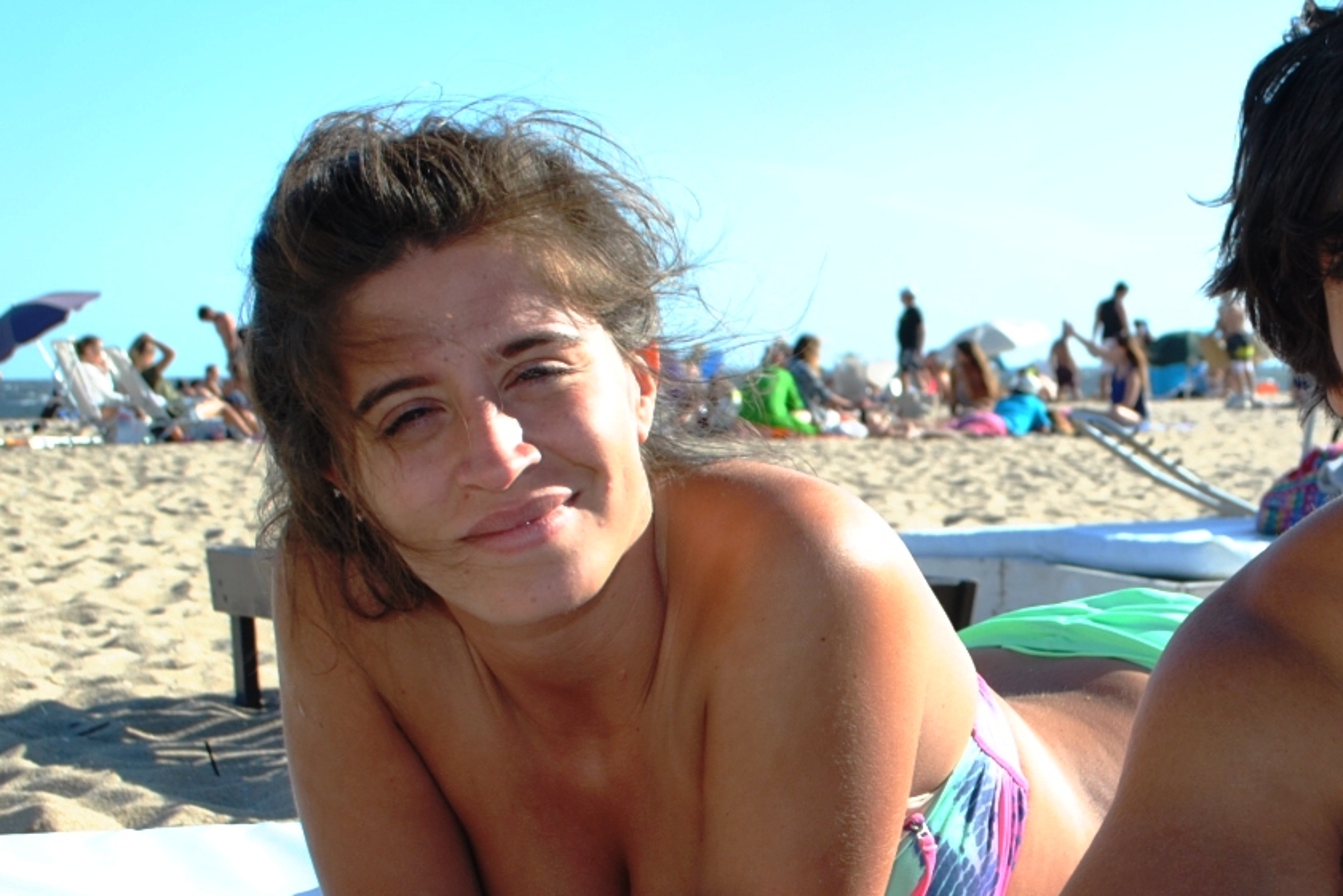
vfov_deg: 16.4
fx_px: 3097
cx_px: 1099
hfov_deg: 24.0
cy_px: 612
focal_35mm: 83
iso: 100
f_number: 5.6
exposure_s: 1/200
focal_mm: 24
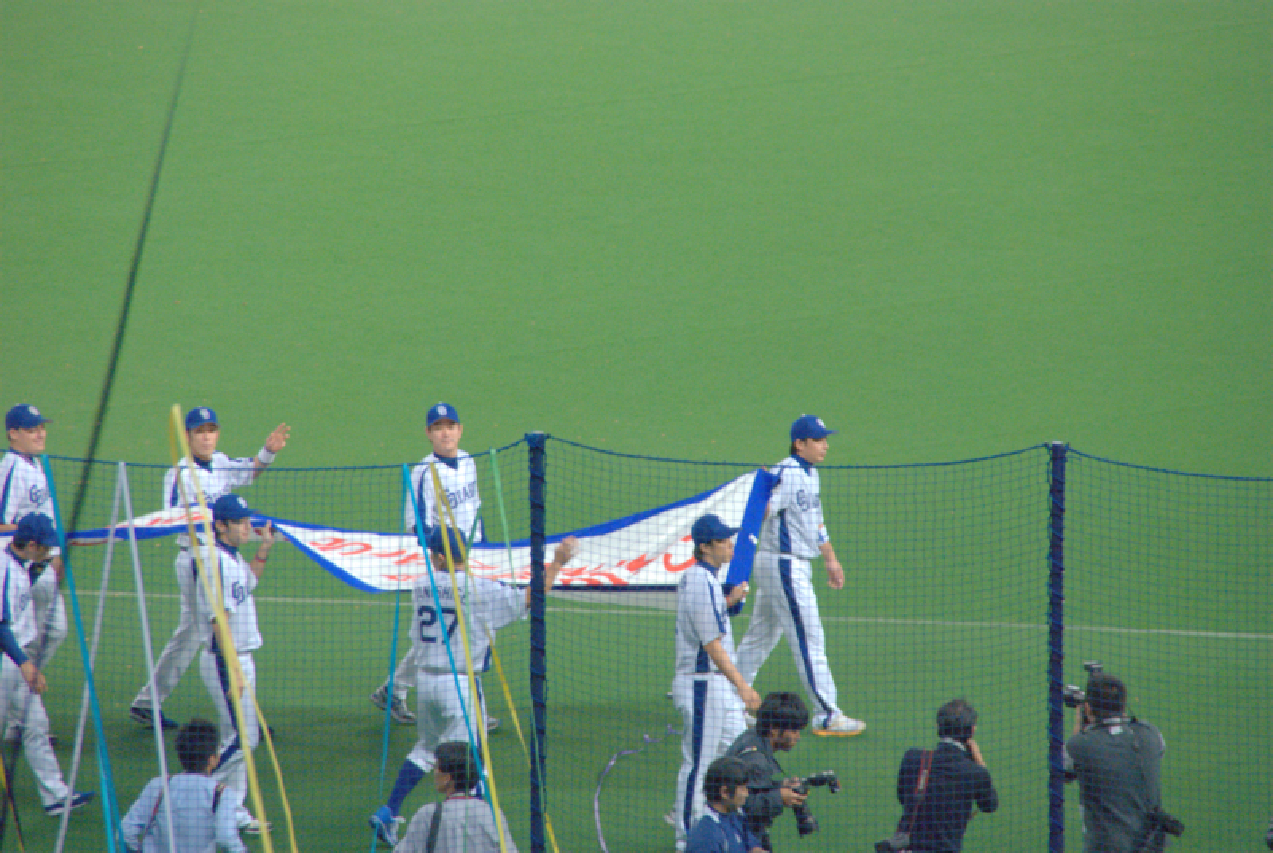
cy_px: 426
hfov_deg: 6.9
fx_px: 10624
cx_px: 636
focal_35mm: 300
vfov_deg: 4.6
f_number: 6.3
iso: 1600
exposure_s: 1/80
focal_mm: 200
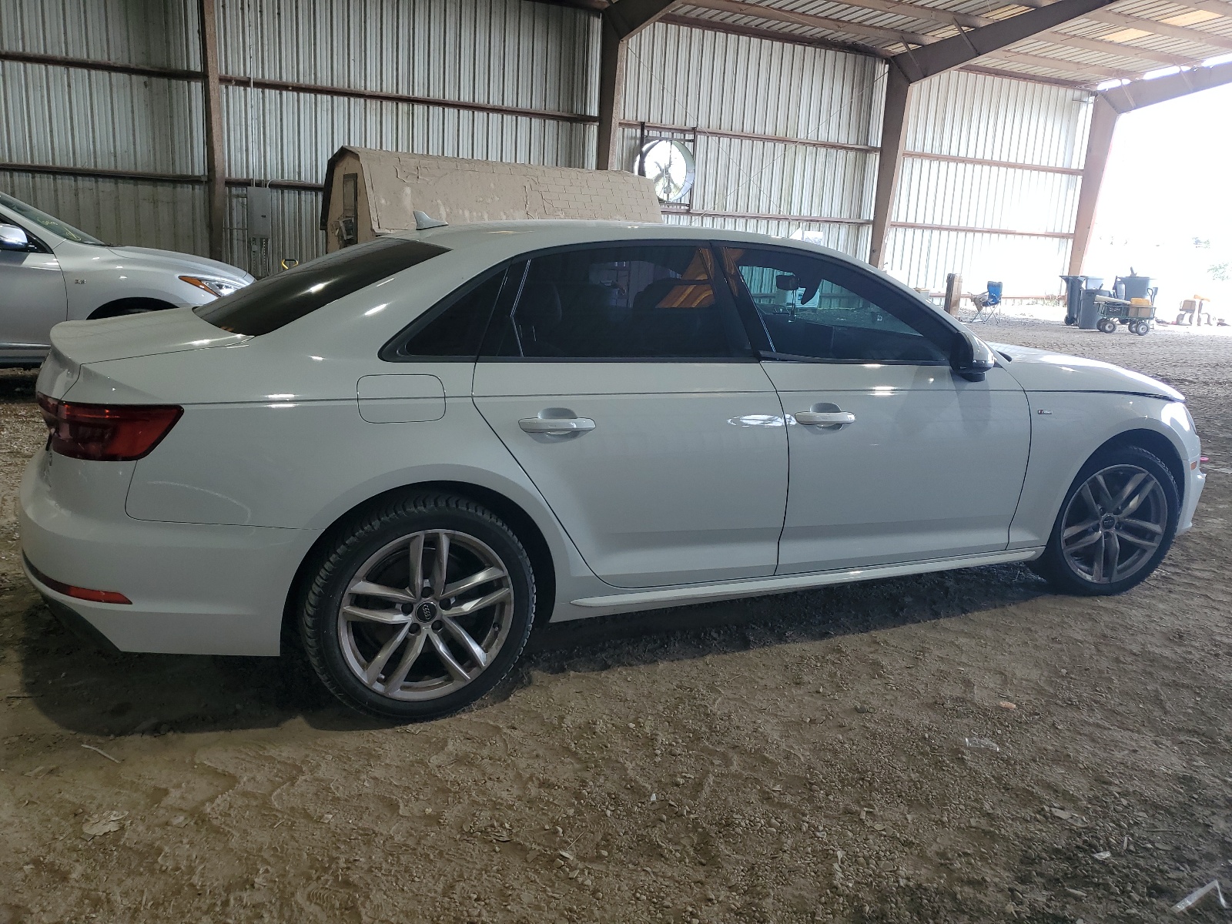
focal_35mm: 26
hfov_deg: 67.3
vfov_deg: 53.1
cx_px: 616
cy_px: 462
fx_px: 925
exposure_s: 1/120
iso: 51
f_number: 1.5
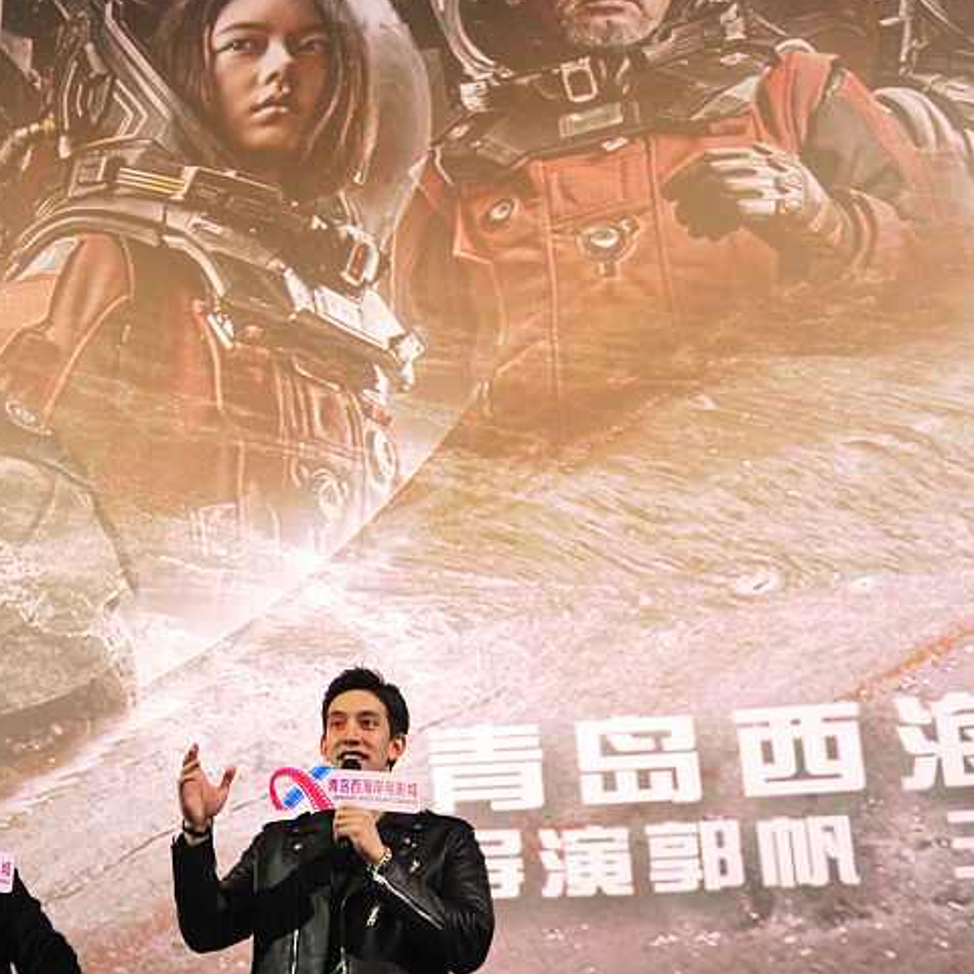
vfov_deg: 33.4
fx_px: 1624
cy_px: 538
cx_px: 71
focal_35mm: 51
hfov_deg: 31.6
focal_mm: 24
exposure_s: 1/80
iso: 1100
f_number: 3.2
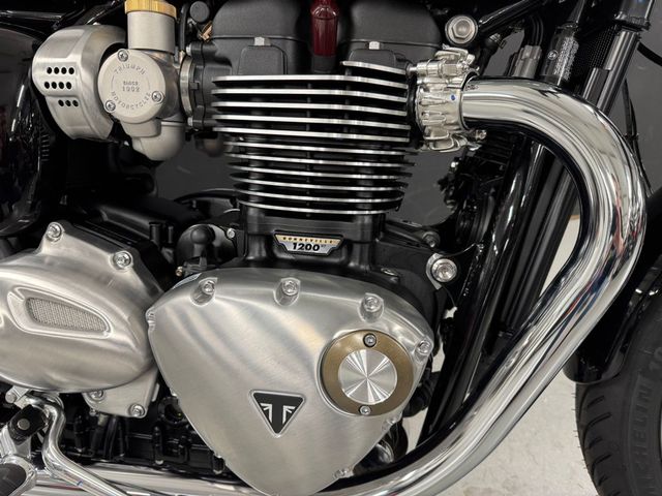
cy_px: 248
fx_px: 459
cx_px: 331
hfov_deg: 71.6
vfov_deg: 56.8
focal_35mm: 24
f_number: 1.78
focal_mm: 6.76
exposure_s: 1/50
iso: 200
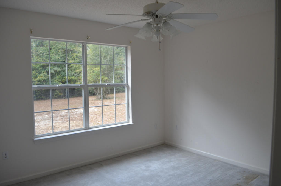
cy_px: 93
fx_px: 210
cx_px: 140
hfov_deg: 67.5
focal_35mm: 27
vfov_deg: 47.8
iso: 400
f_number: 5.6
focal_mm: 18
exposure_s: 1/125
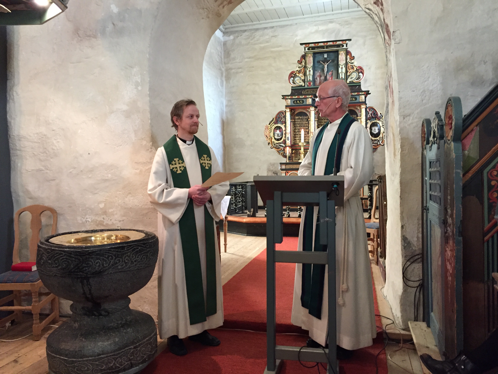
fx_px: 417
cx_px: 249
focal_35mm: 29
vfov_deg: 48.2
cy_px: 187
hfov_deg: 61.7
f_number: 2.2
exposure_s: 1/20
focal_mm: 4.15
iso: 250
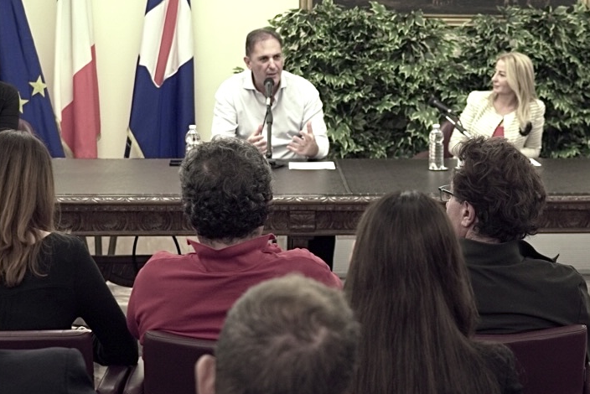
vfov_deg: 13.6
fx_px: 1656
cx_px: 467
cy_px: 143
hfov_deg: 20.0
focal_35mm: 101
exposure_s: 1/100
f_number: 4
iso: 800
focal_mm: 44
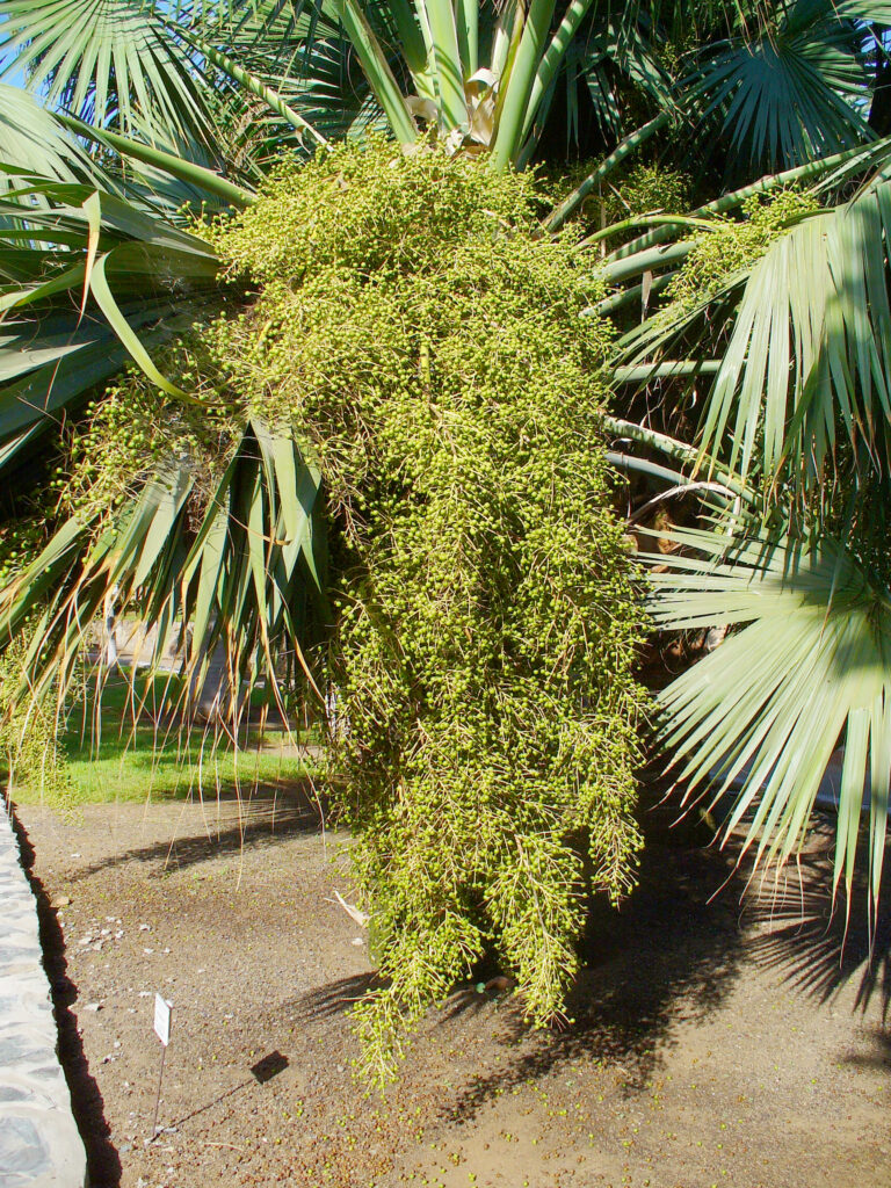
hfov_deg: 38.7
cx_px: 446
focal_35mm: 37
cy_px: 594
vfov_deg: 50.1
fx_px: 1270
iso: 64
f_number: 5.6
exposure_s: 1/250
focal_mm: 6.1
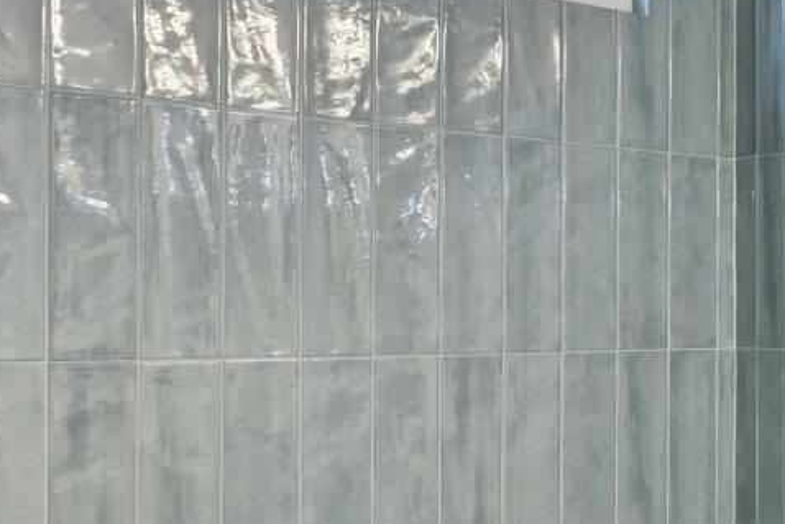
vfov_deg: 22.6
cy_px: 313
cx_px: 1329
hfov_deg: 22.9
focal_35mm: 60
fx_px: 1309
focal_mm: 14
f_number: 8
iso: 250
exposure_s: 1/15
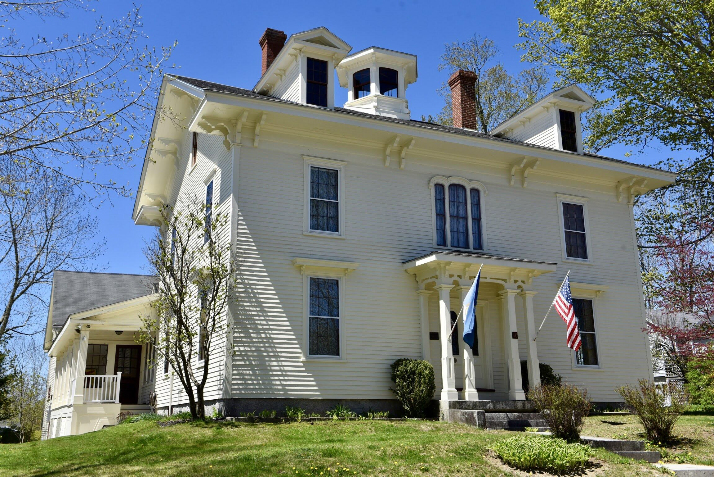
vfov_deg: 36.9
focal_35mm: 36
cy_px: 238
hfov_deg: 53.1
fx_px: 714
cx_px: 357
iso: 200
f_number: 10
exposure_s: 1/400
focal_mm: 36
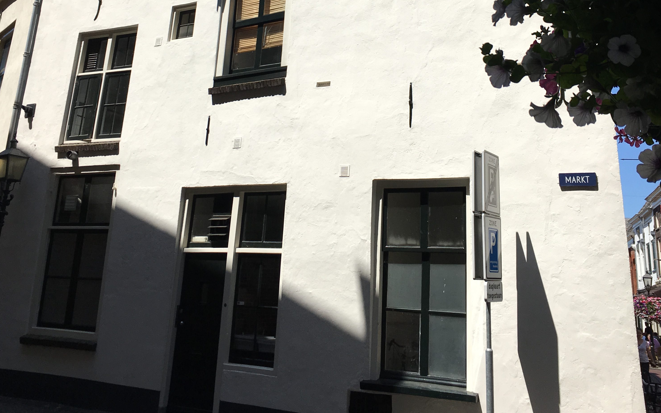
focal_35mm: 42
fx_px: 757
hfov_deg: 47.2
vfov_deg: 29.0
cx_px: 334
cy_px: 23
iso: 25
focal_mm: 4.15
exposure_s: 1/1972
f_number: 2.2
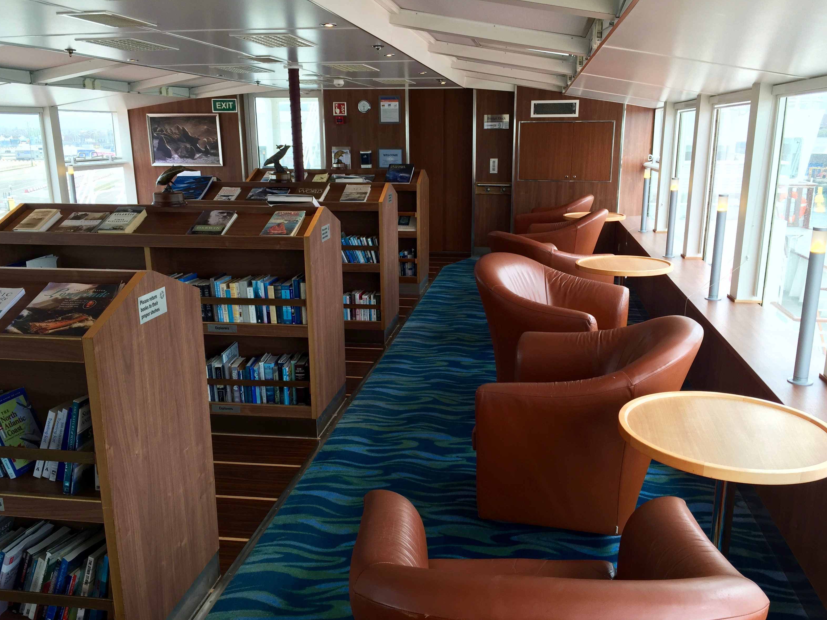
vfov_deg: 46.8
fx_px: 717
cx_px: 424
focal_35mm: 30
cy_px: 318
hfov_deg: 60.0
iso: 32
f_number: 2.2
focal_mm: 4.15
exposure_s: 1/145
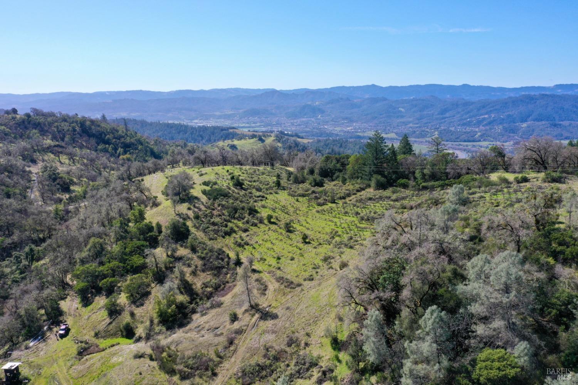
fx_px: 450
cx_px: 289
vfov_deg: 46.4
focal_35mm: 28
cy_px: 192
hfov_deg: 65.5
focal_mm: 10.26
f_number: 5.6
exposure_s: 1/400
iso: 100
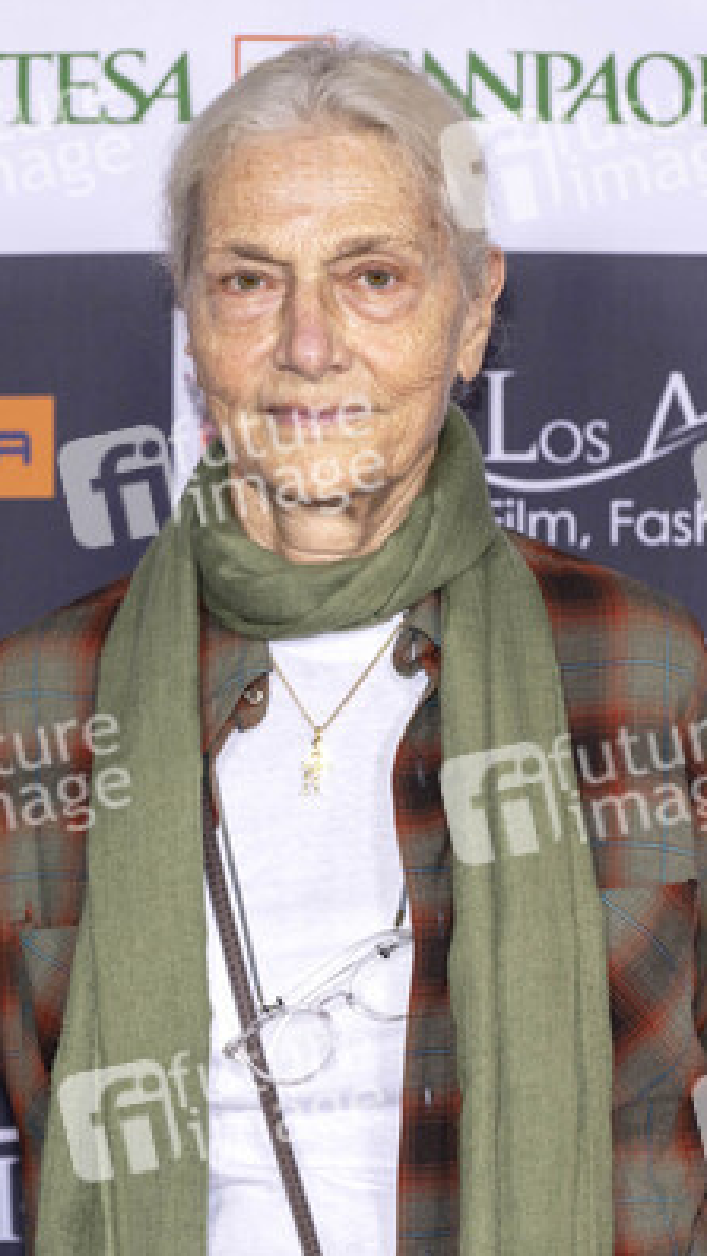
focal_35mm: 110
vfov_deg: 19.4
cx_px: 314
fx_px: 3663
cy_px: 631
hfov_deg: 11.0
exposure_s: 1/200
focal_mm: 104
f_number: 5.6
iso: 800
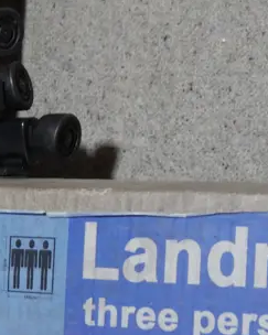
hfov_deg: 12.3
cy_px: 245
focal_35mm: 125
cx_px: 143
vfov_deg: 15.3
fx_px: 1240
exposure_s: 1/60
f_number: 4.1
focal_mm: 19
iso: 500
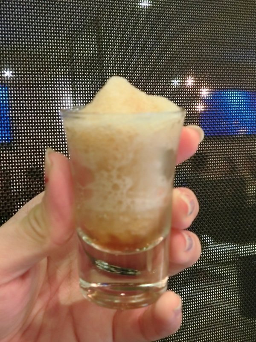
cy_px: 171
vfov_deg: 42.9
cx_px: 128
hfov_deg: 32.9
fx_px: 434
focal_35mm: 44
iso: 500
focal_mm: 9.5
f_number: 3.5
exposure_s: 1/4
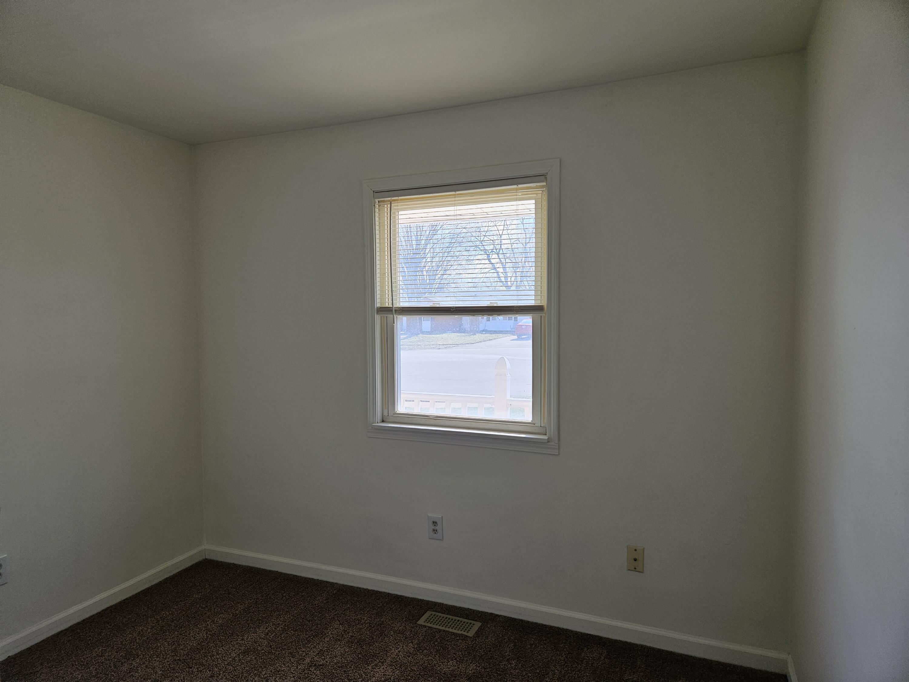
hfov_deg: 73.9
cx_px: 454
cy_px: 341
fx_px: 604
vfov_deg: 58.9
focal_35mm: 23
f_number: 1.8
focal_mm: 5.4
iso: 64
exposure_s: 1/207
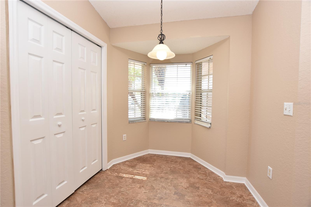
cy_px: 104
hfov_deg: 100.4
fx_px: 130
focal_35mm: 15
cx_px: 156
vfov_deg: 77.3
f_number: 5
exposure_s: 1/100
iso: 200
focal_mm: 10
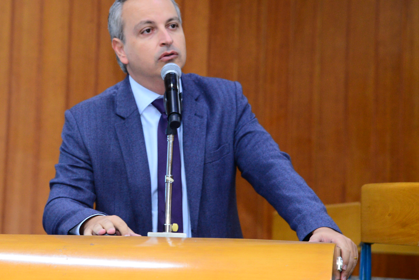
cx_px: 165
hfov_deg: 13.4
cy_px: 115
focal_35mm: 153
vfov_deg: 9.0
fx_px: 1781
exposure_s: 1/60
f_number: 5
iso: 2500
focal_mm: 120
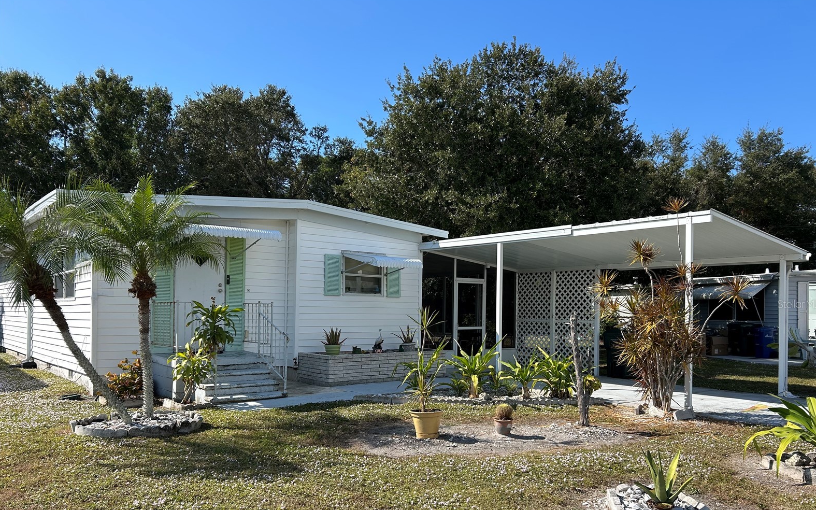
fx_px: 623
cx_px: 412
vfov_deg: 44.3
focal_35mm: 28
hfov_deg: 66.5
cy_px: 304
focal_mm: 5.7
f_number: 1.5
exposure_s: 1/3257
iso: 50
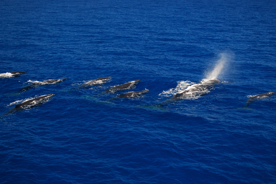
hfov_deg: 27.7
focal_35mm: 73
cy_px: 93
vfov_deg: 18.7
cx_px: 137
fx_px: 560
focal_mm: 48
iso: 400
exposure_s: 1/200
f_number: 7.1
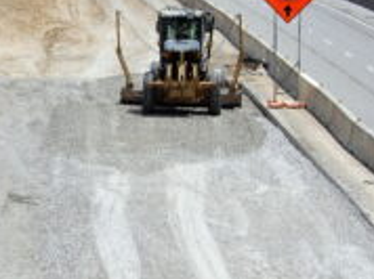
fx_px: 4855
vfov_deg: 3.3
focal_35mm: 450
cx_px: 63
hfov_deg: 4.4
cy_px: 138
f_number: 5.6
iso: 80
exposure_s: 1/640
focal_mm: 35.7
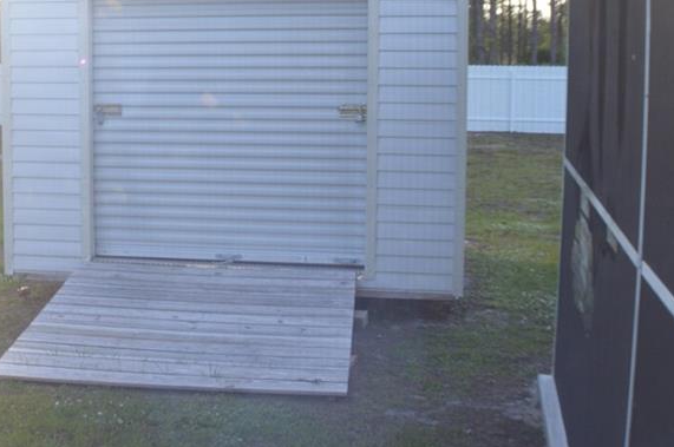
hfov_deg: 28.2
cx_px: 122
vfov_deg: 19.3
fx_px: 1309
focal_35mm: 70
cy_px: 155
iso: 160
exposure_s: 1/125
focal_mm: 26
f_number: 4
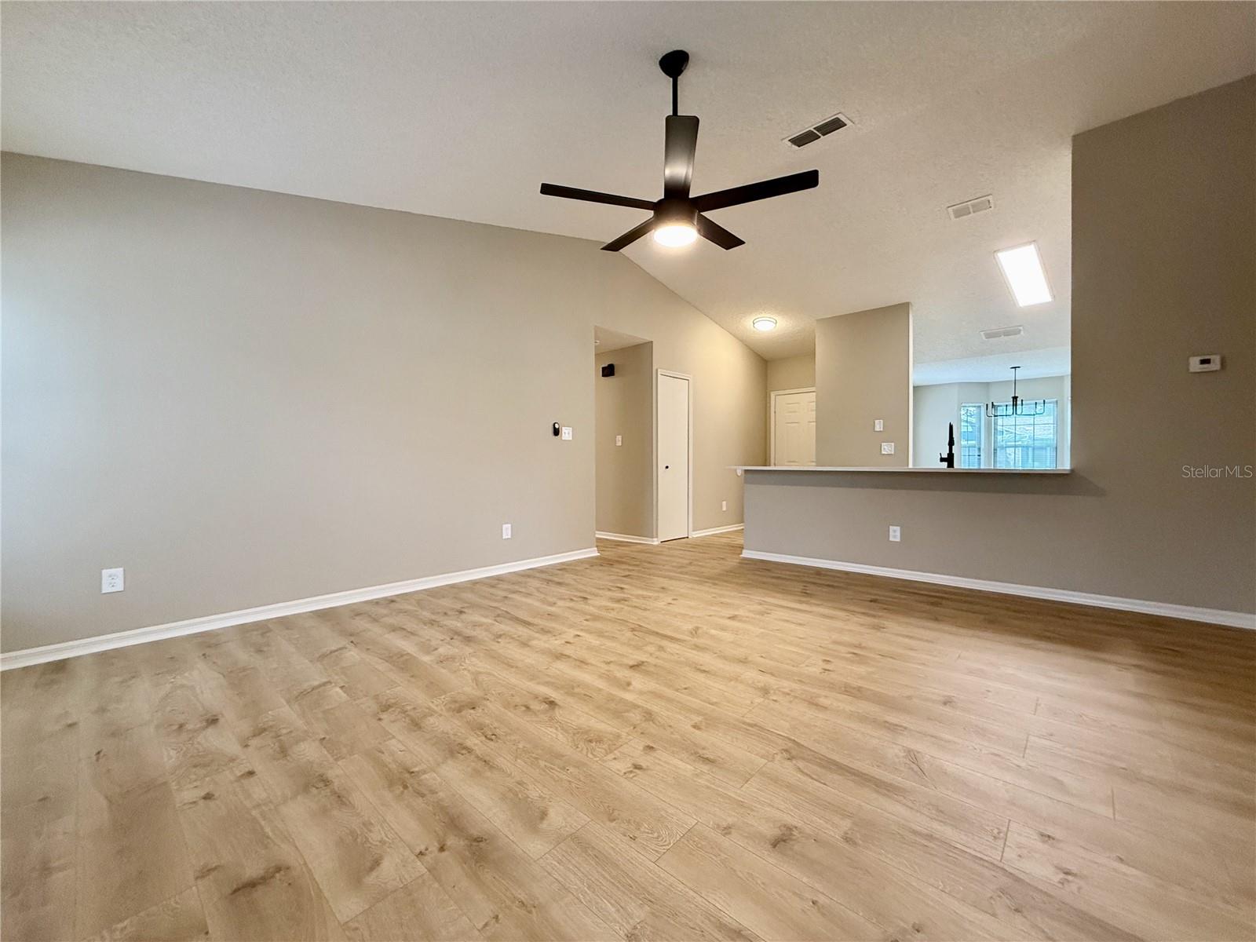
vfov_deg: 85.7
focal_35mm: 14
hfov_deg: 102.1
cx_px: 628
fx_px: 508
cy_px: 471
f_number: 2.2
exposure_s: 1/120
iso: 500
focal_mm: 2.22
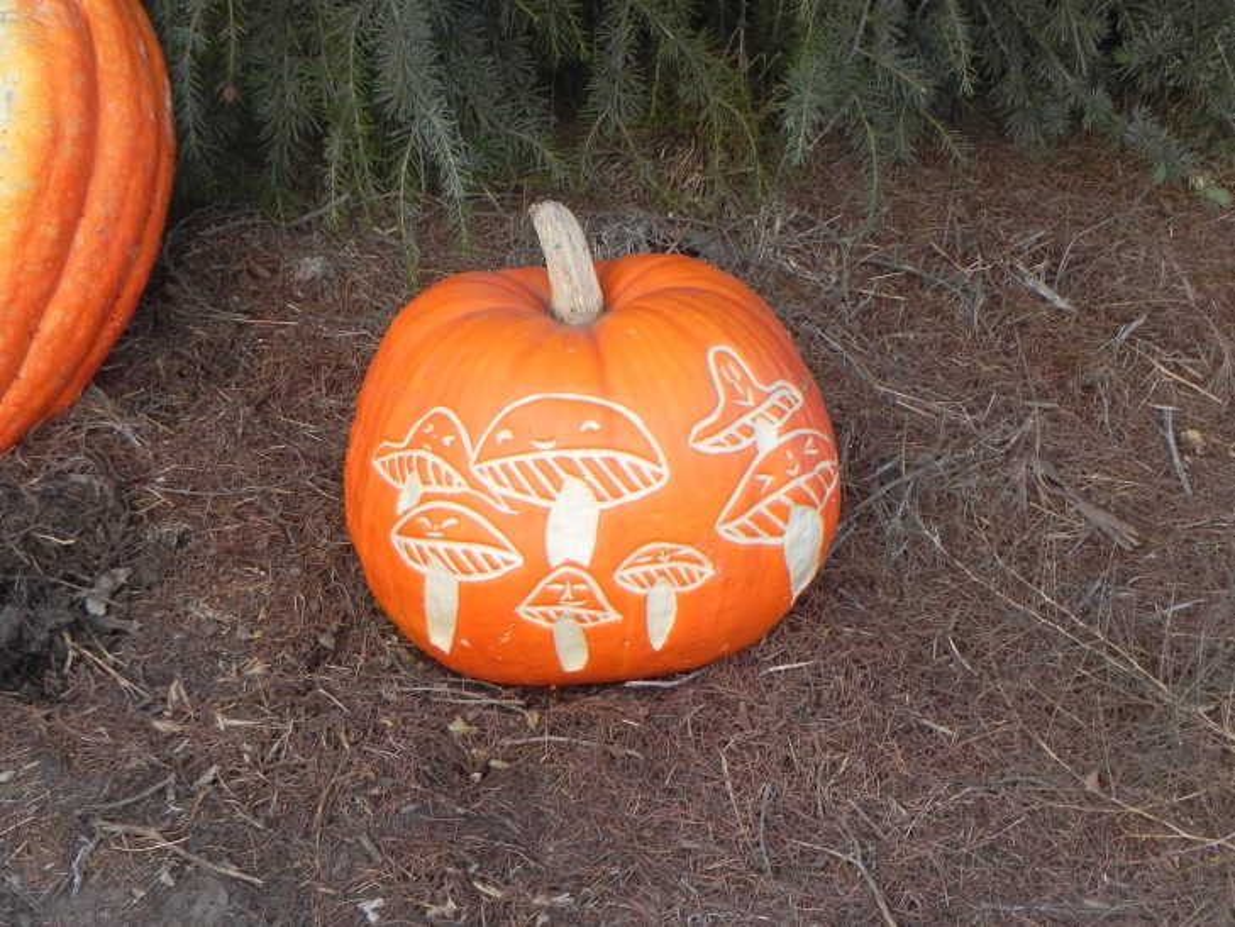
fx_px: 2676
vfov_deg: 19.6
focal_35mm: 75
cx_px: 618
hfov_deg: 26.0
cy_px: 464
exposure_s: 1/135
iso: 160
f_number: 4.5
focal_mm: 13.4
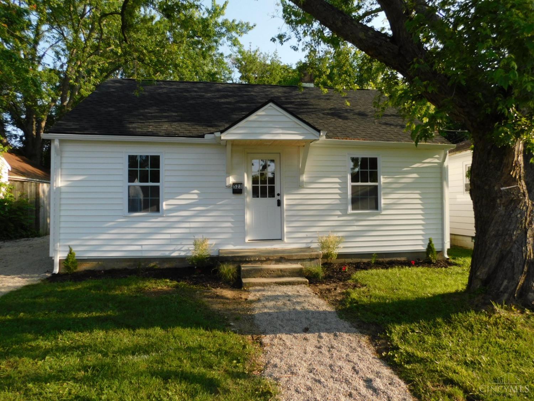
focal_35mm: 23
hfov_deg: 73.9
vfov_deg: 58.9
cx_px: 267
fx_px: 355
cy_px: 200
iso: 125
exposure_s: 1/640
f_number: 3
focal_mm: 4
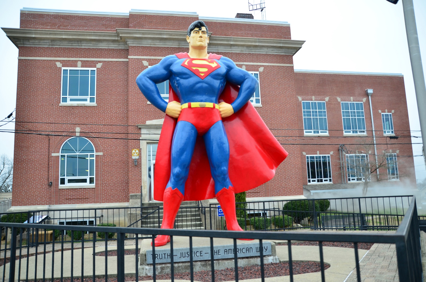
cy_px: 141
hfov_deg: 62.0
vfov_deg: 43.4
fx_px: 354
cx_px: 213
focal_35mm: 30
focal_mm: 20
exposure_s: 1/100
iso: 400
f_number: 3.5
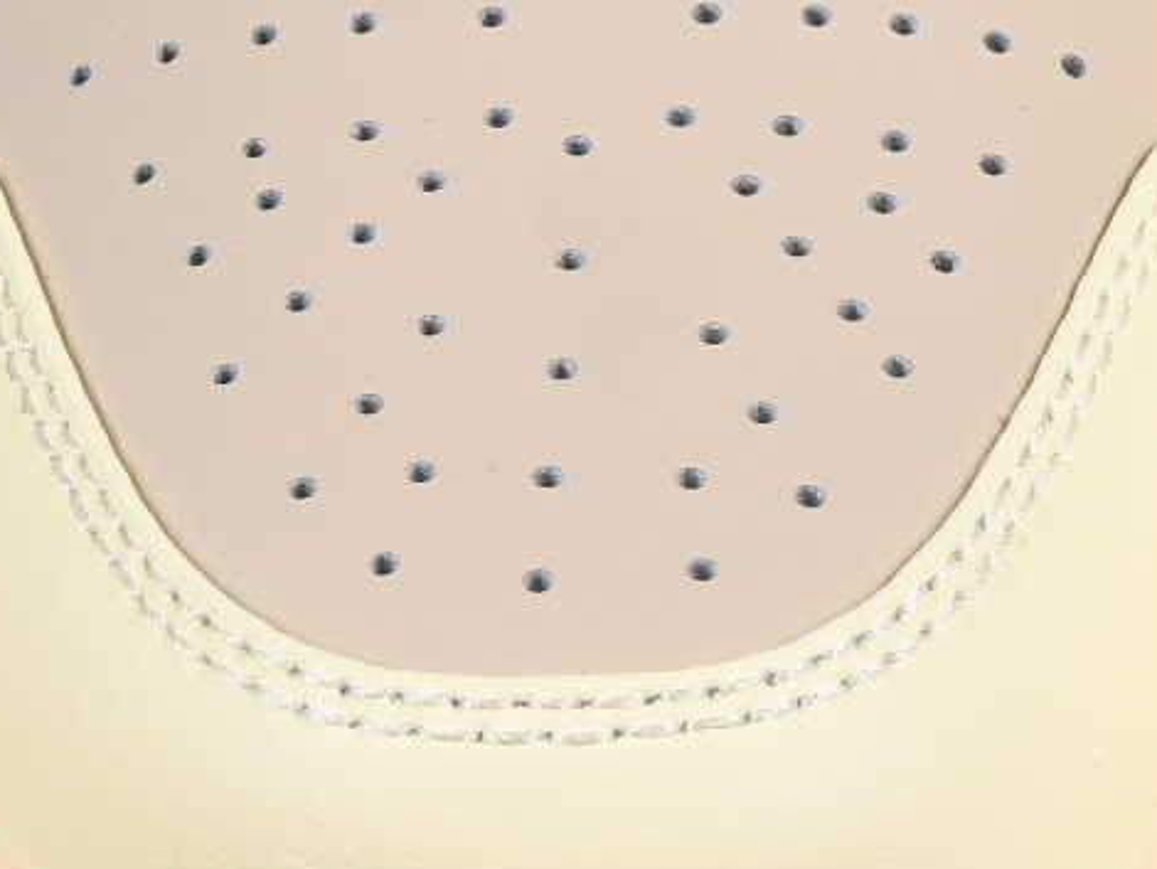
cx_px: 1428
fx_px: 14279
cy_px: -79
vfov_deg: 3.5
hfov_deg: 4.6
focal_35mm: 427
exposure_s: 1/80
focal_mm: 50
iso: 160
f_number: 8
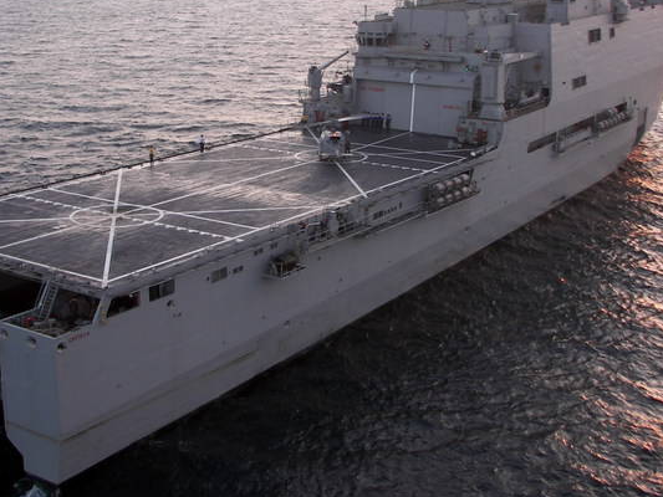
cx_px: 308
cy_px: 166
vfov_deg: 26.9
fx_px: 1034
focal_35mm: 54
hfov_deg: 35.5
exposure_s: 1/80
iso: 50
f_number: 2.8
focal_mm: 6
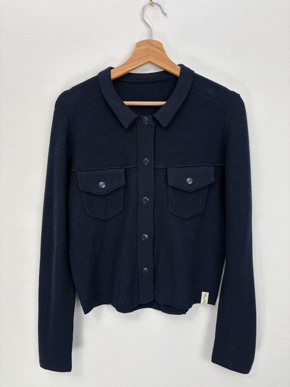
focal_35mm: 26
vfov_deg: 67.3
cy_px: 194
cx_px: 145
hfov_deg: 53.1
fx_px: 290
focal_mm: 5.96
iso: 64
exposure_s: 1/100
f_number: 1.6
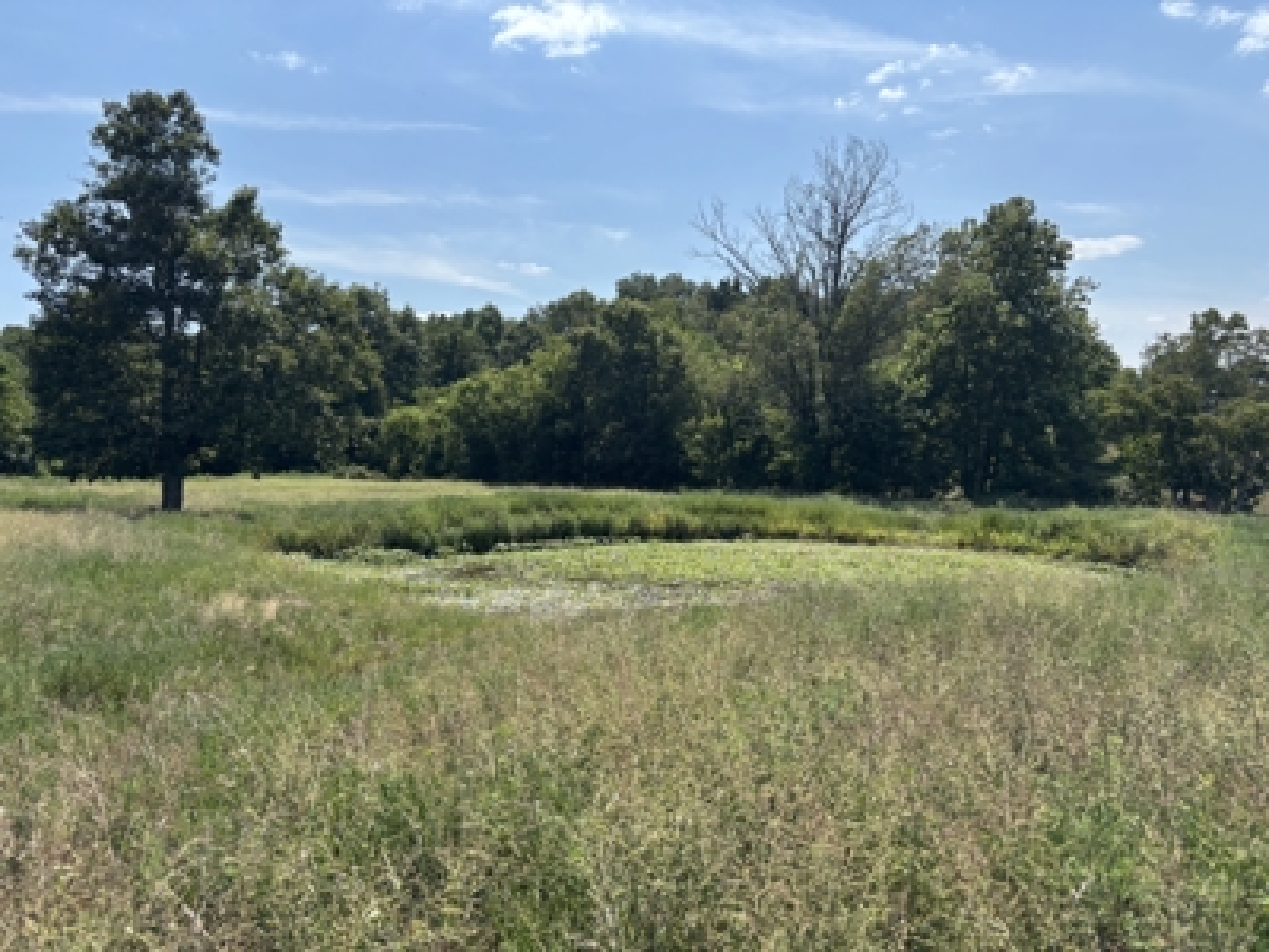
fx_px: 953
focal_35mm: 26
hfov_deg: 67.3
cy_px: 476
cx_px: 634
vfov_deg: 53.1
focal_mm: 5.96
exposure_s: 1/3534
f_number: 1.6
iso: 50
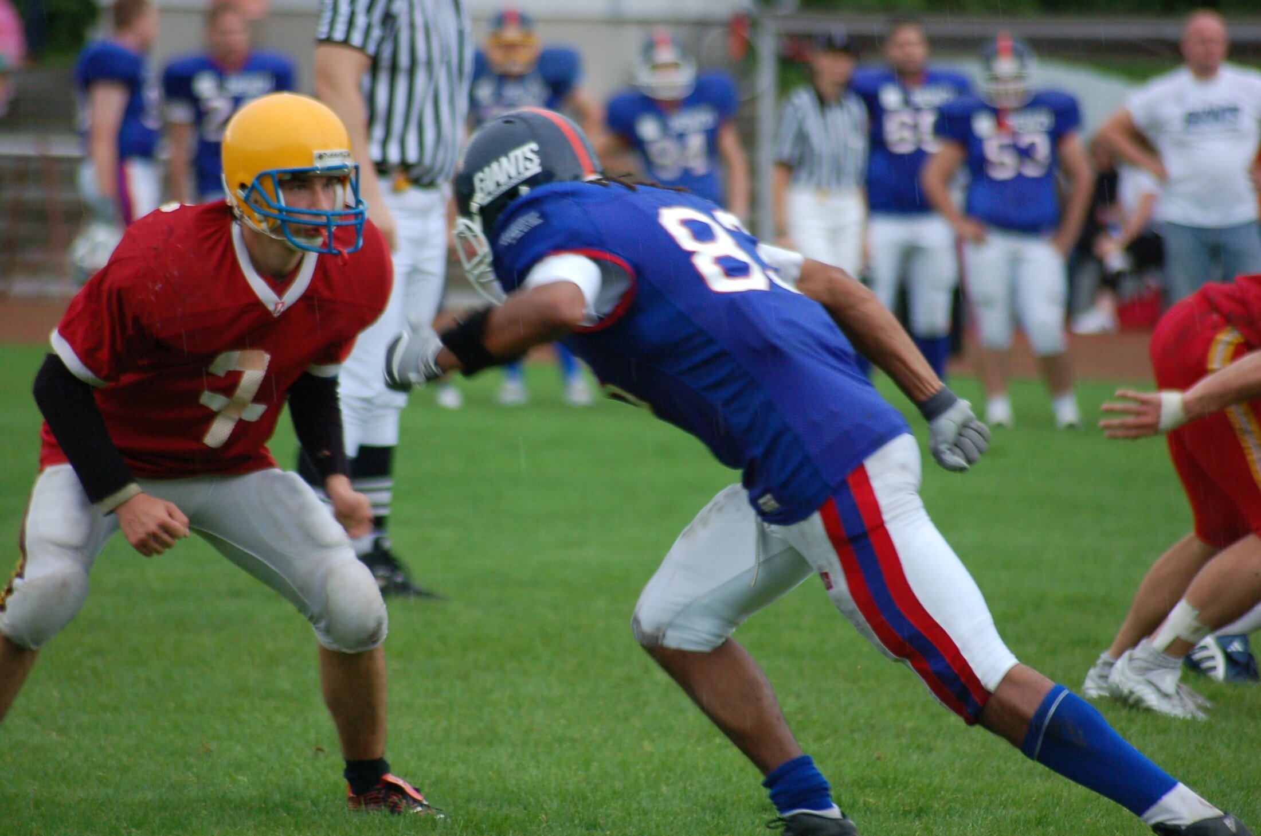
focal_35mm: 360
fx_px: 12586
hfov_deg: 5.7
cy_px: 418
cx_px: 630
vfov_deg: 3.8
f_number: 5.3
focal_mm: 240
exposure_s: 1/160
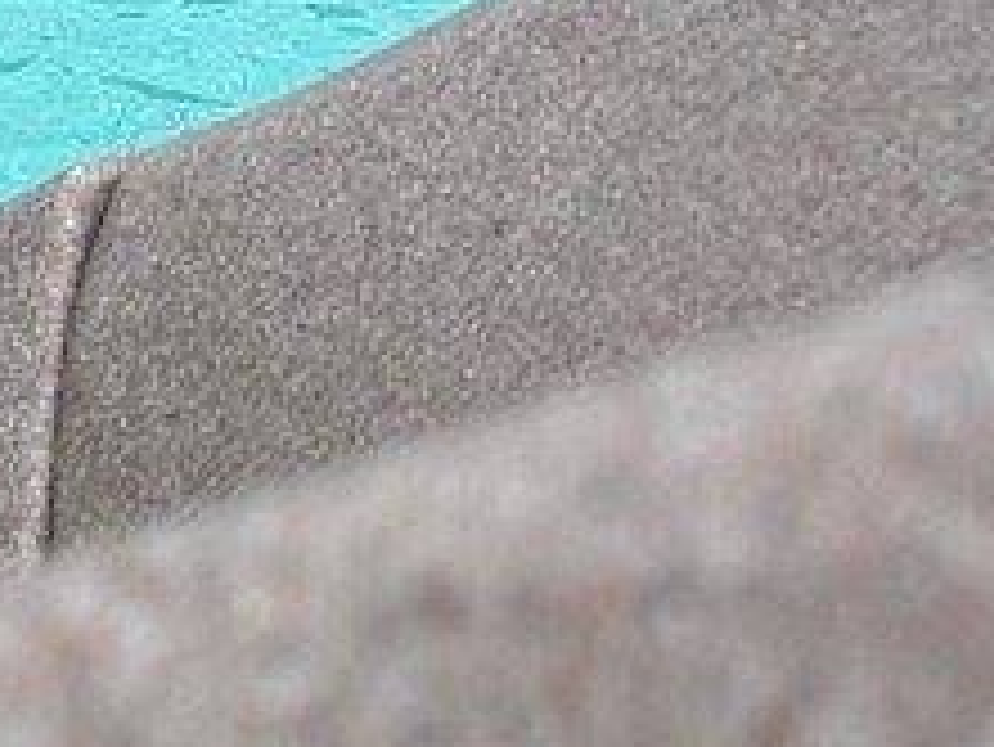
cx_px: -1273
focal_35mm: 111
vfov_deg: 13.3
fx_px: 3189
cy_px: 99
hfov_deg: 13.6
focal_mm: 6.86
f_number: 1.78
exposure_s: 1/4545
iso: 80
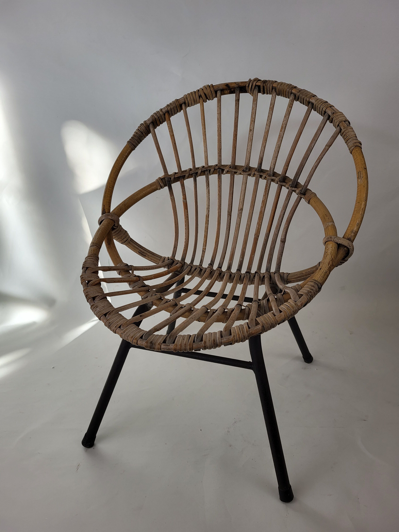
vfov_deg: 67.3
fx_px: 400
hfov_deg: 53.1
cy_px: 266
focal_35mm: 26
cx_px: 200
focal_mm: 5.4
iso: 40
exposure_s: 1/121
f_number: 1.8
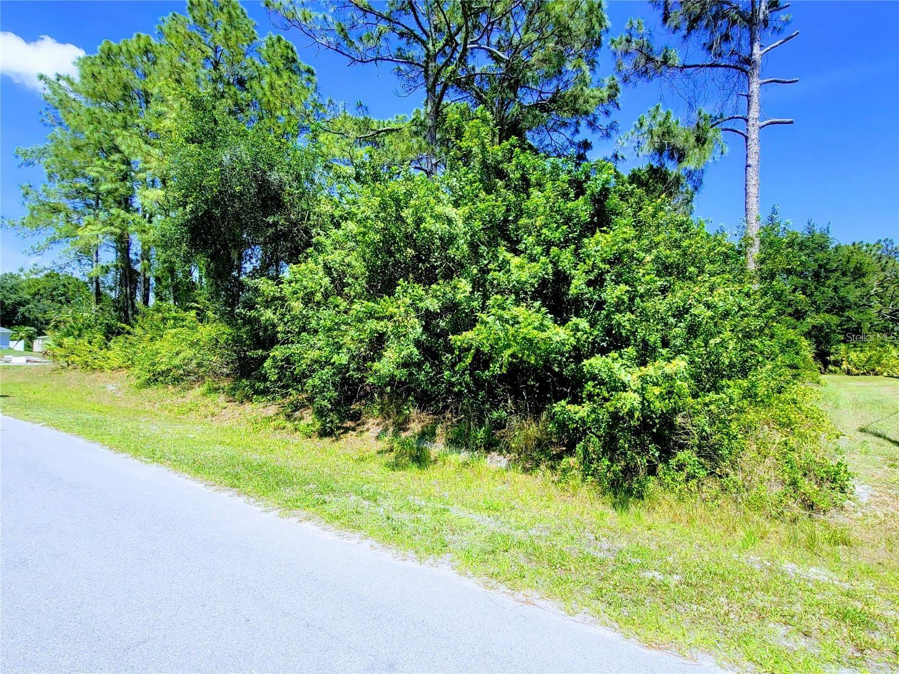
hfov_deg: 106.2
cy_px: 337
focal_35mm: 13
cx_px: 450
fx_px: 338
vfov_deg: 89.9
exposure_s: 1/1241
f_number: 2.2
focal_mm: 2.2
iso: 64
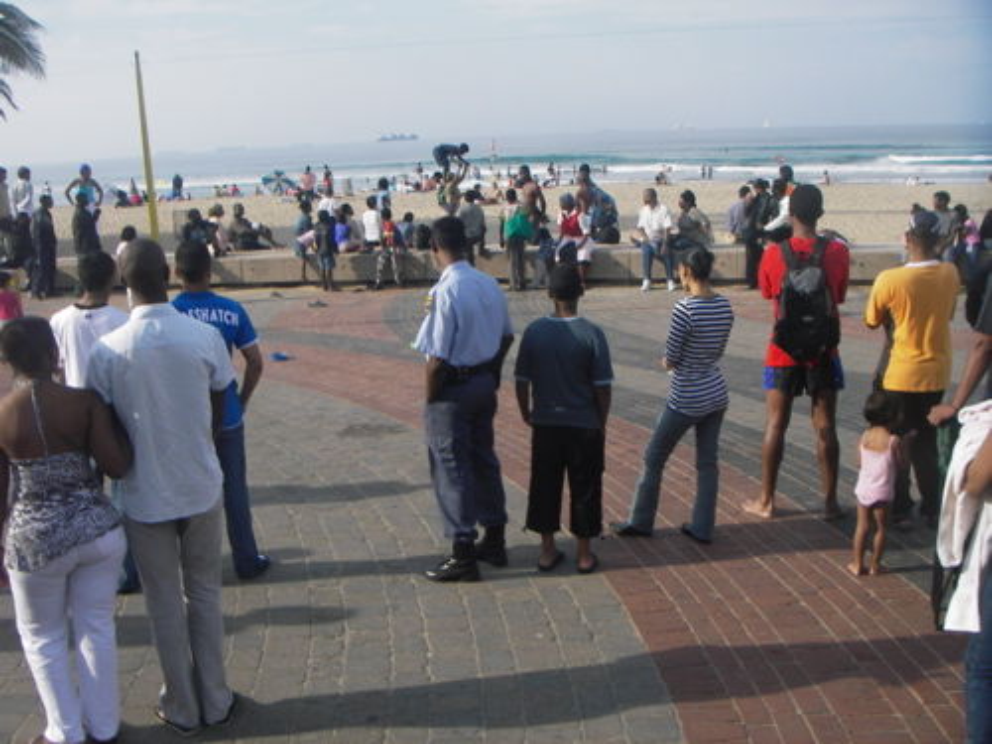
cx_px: 496
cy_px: 372
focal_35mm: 38
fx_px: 1089
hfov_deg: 49.0
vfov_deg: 37.7
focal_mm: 6.3
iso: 50
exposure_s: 1/125
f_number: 6.6
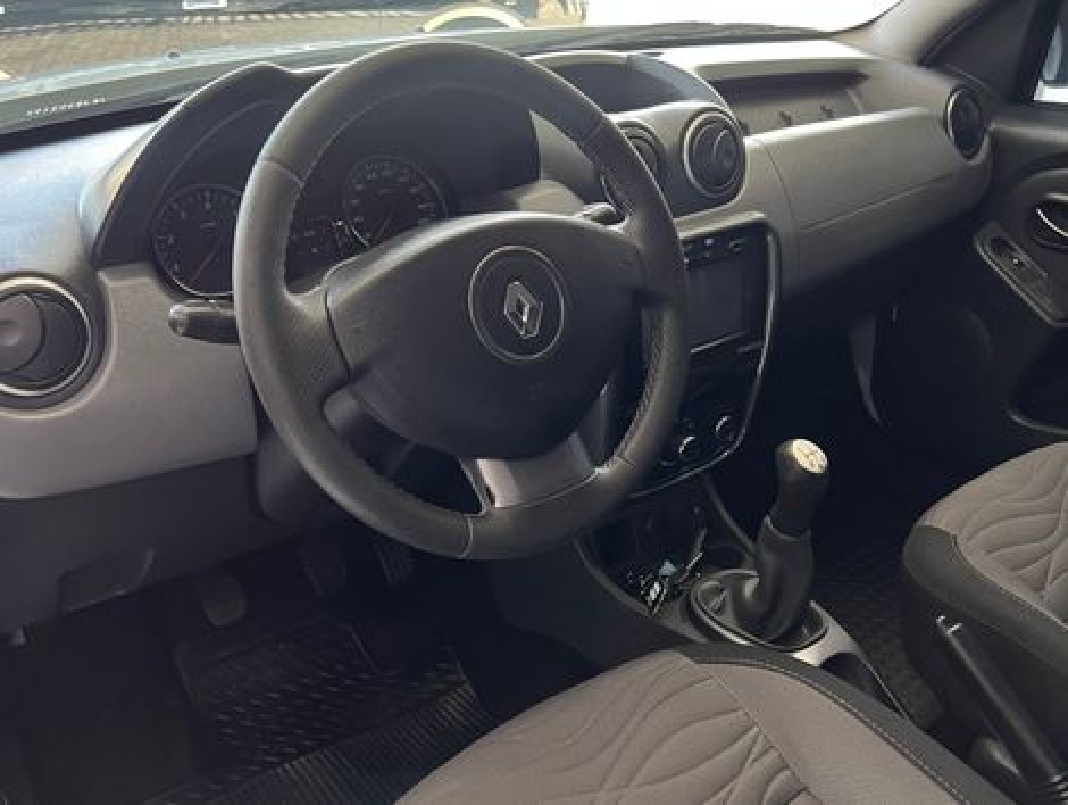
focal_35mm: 26
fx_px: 803
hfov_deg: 67.2
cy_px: 402
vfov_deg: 53.2
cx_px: 534
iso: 125
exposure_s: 1/95
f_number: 1.5
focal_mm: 5.7
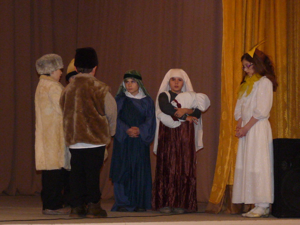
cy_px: 112
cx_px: 150
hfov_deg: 18.7
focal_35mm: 105
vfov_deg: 14.1
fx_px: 910
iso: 400
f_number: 3.2
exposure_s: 1/40
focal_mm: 10.4
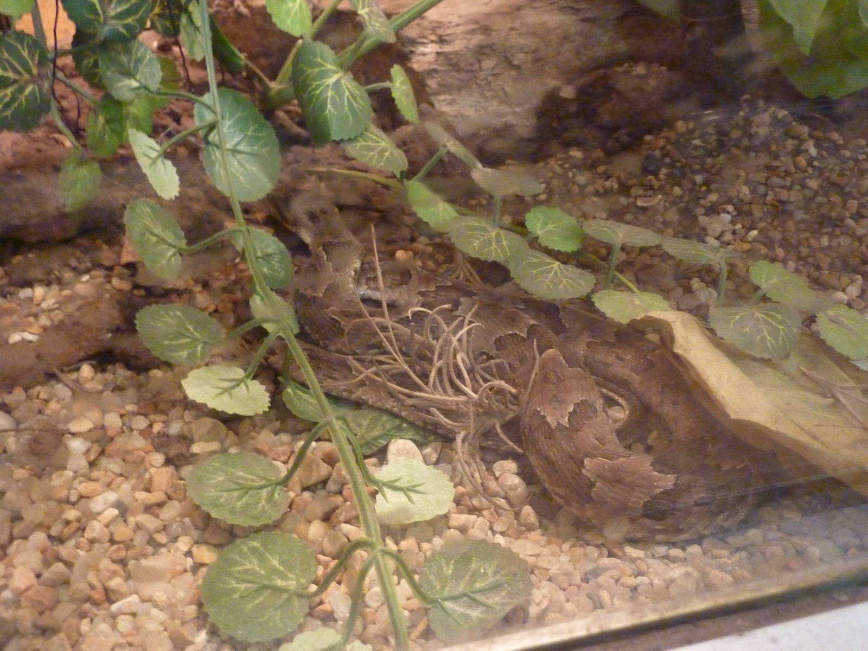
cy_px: 326
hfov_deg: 60.0
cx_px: 434
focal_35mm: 30
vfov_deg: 46.8
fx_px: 752
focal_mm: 5
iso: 800
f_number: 3.4
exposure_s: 1/10
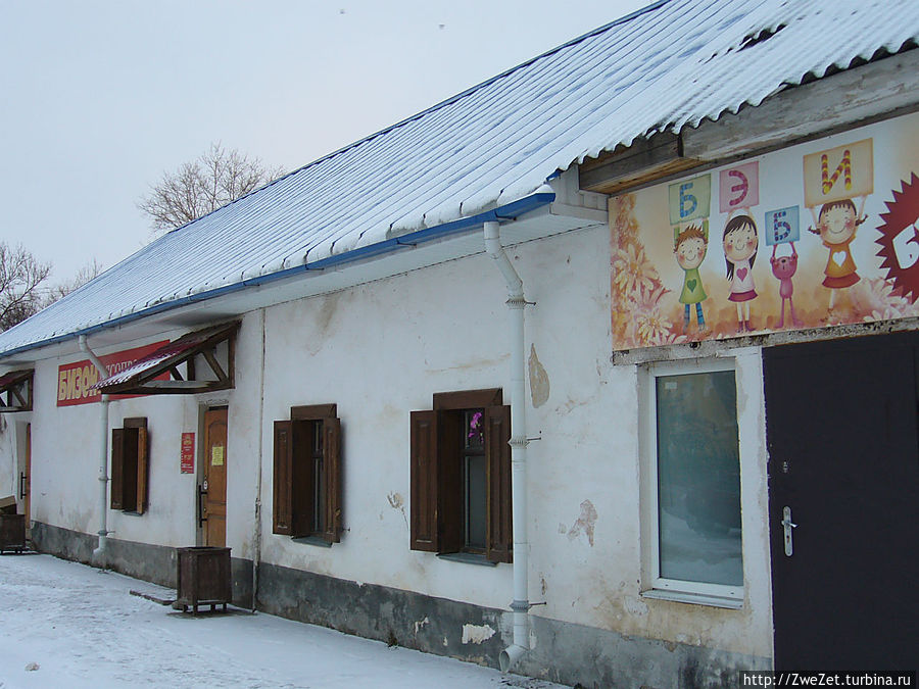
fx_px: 1195
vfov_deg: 32.2
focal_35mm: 45
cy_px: 344
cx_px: 460
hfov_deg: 42.1
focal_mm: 7.5
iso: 80
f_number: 3.2
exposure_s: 1/40
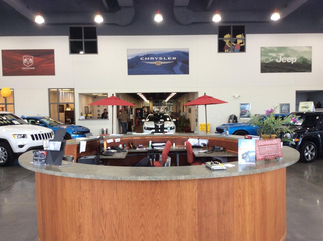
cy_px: 120
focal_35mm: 32
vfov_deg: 44.1
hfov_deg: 56.9
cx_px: 162
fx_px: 298
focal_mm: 3.3
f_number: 2.4
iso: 32
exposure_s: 1/30
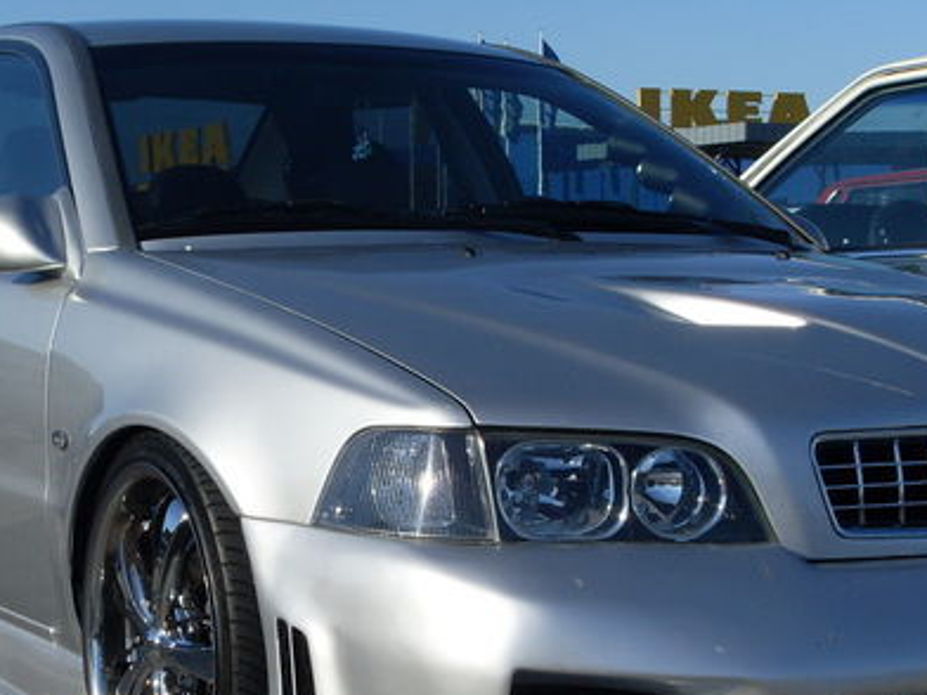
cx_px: 296
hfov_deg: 20.0
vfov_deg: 15.1
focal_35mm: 98
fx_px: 2624
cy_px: 485
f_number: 9.9
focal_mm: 9.9
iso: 80
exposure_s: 1/250
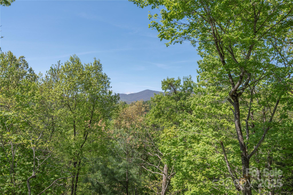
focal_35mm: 35
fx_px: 285
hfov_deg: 54.4
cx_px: 146
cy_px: 98
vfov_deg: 37.9
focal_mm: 35
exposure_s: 1/2500
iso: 320
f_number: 7.1
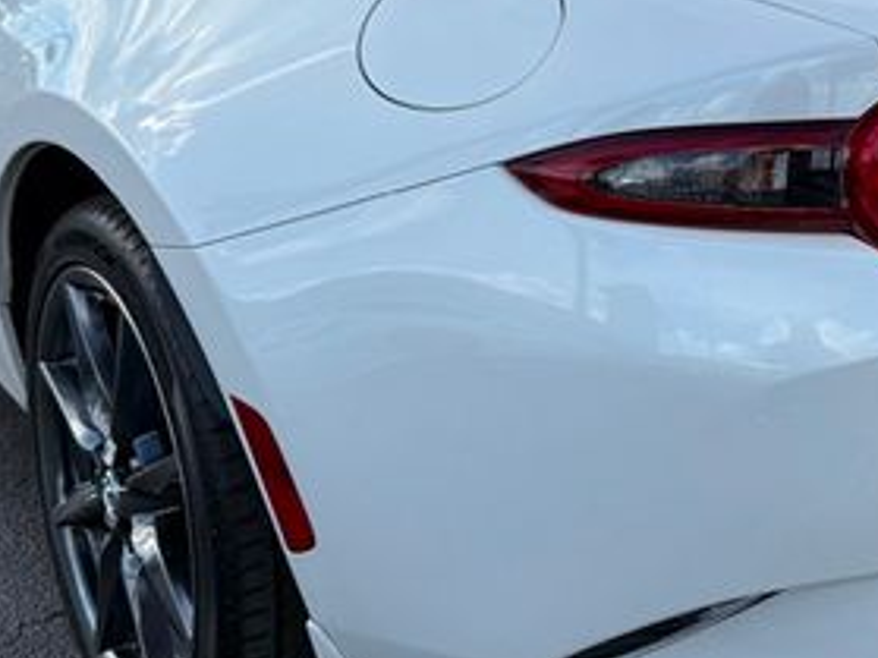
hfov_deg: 34.4
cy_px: 227
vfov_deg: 26.4
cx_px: 623
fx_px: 1394
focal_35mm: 55
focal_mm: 6.76
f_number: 1.78
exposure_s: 1/4167
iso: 80
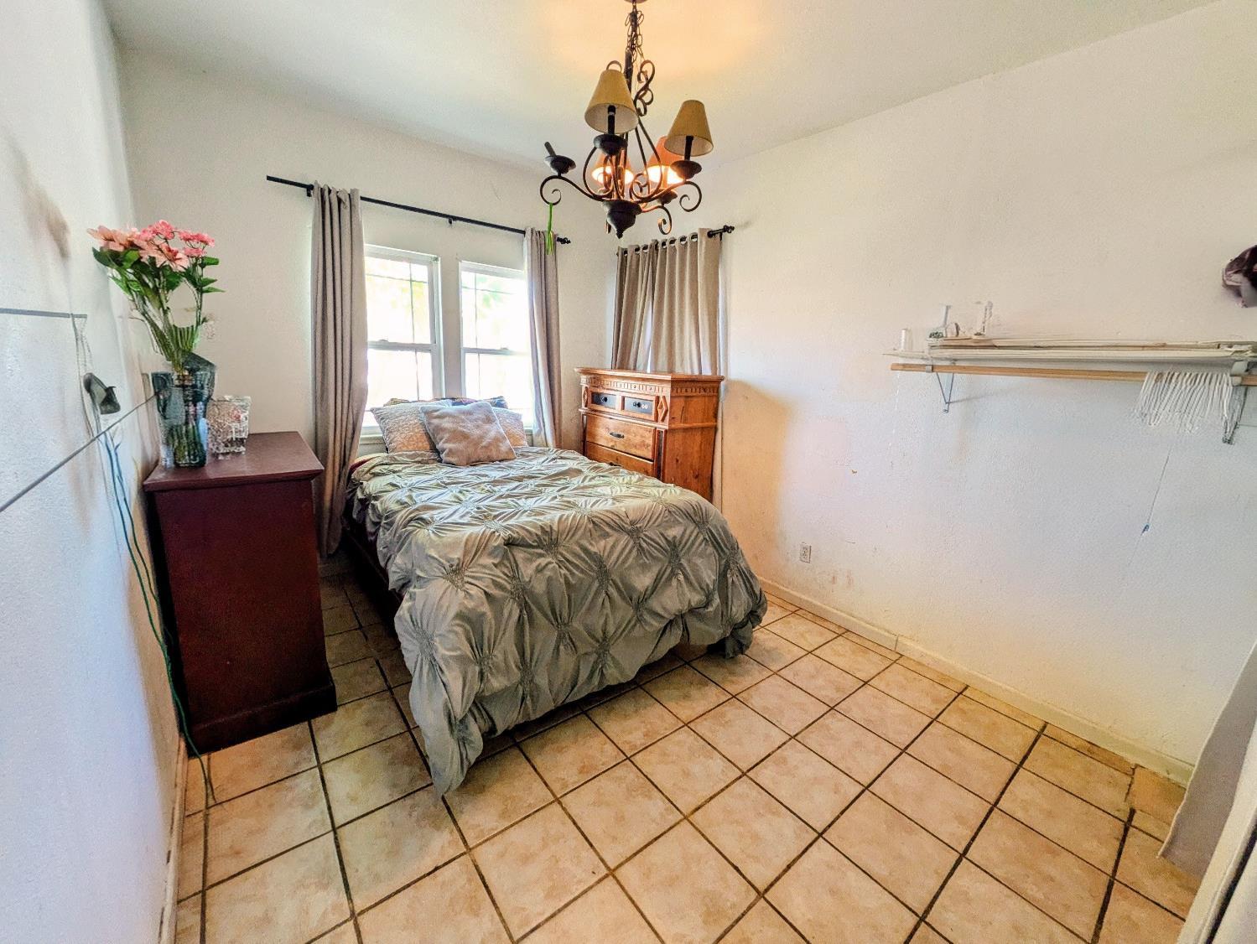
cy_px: 472
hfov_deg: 102.0
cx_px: 628
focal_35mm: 14
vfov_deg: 85.7
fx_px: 509
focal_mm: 1.83
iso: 113
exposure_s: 1/40
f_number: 2.2
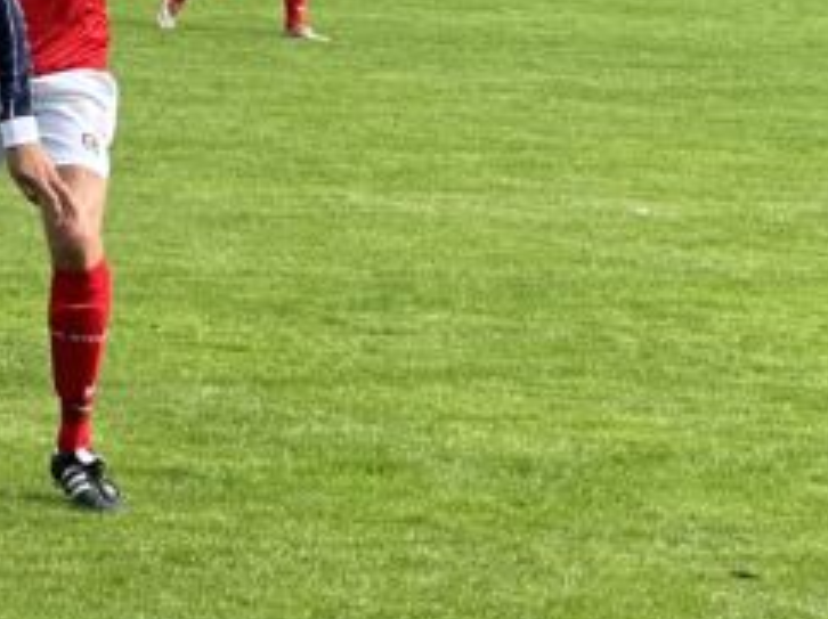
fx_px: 6547
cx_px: -311
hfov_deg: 7.1
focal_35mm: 274
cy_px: 186
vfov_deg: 5.4
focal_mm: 9
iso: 32
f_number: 2.8
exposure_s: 1/328
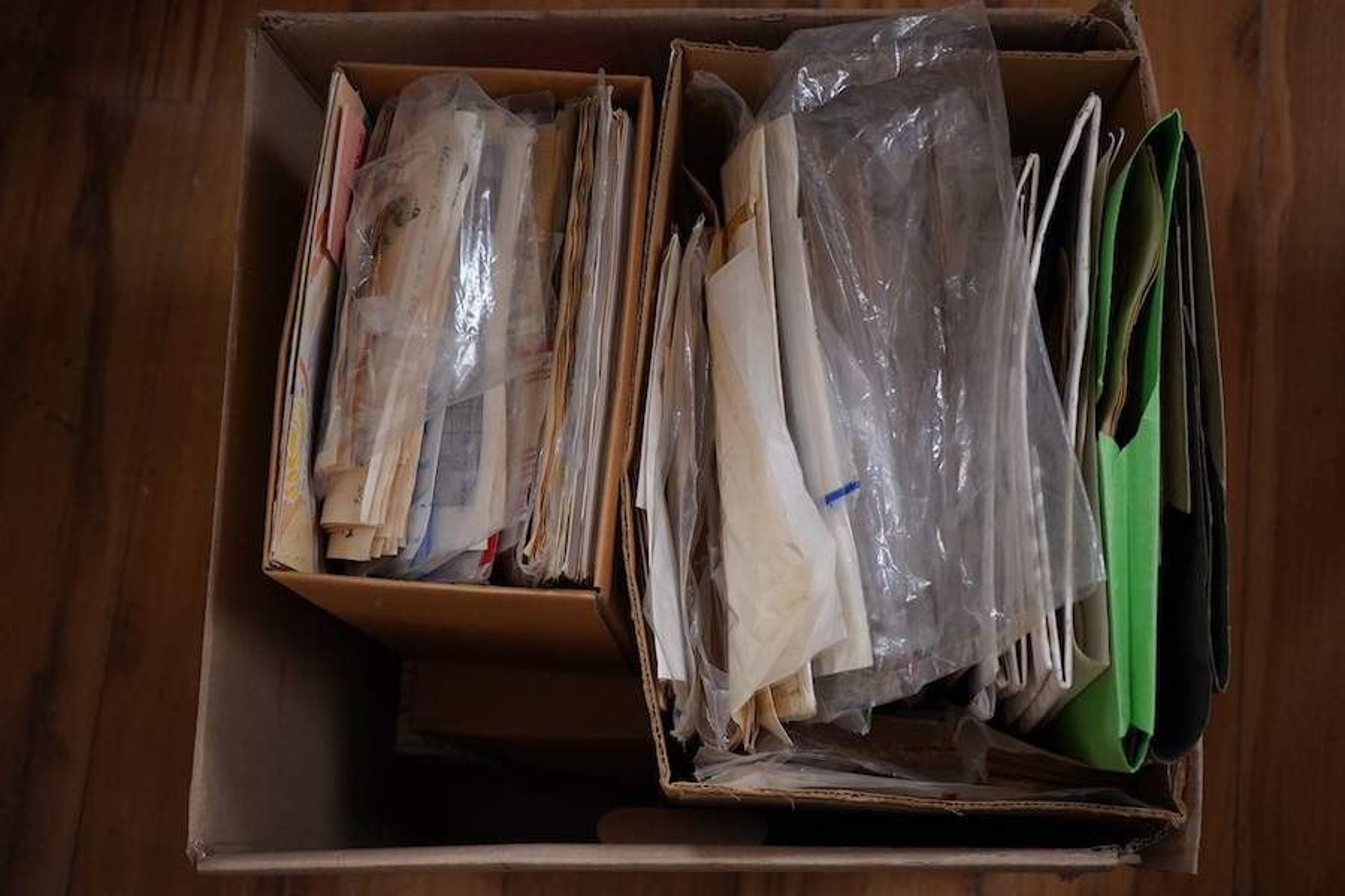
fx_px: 1681
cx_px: 672
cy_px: 448
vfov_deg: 29.9
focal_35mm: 45
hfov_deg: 43.6
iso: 1250
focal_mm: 30
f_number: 5.6
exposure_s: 1/160
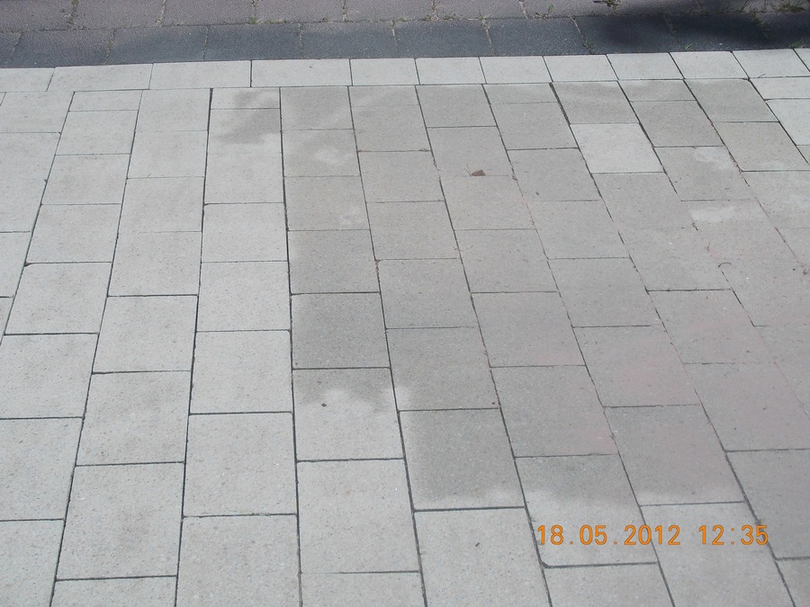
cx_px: 405
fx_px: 1404
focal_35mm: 60
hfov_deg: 32.2
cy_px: 304
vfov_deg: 24.4
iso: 80
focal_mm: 8.5
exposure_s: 1/320
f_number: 8
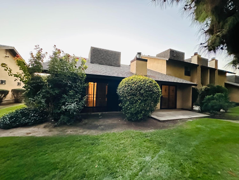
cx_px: 120
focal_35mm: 14
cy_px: 90
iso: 1250
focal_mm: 2.22
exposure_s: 1/41
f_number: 2.2
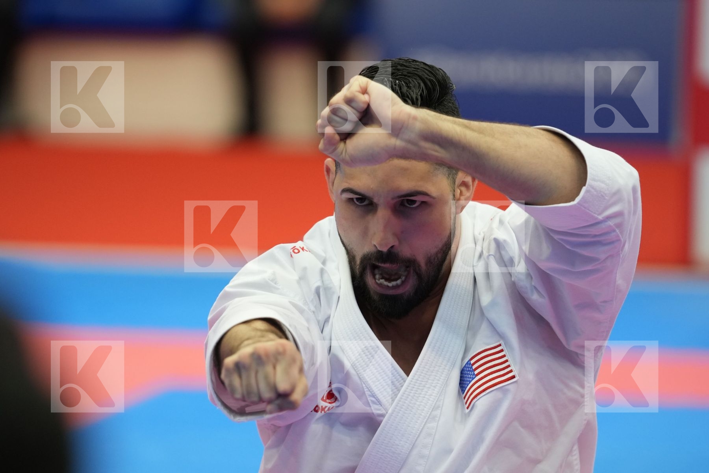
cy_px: 236
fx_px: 5908
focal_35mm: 300
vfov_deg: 4.6
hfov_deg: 6.9
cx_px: 354
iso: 1250
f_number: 2.8
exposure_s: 1/500
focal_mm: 200
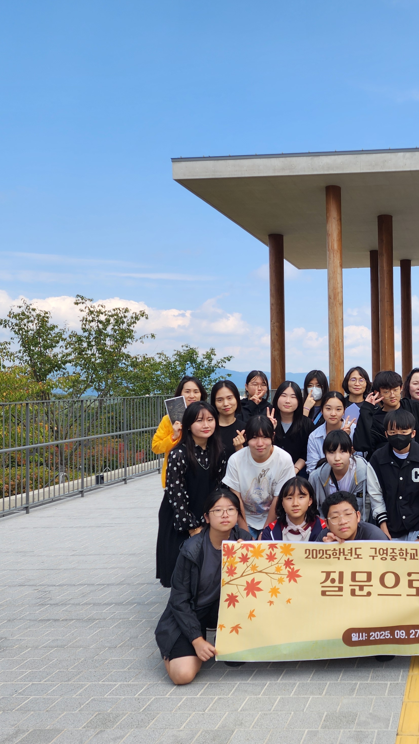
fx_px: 672
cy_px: 370
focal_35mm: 34
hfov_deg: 31.7
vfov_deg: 58.0
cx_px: 429
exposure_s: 1/668
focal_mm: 6.4
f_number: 1.8
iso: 12
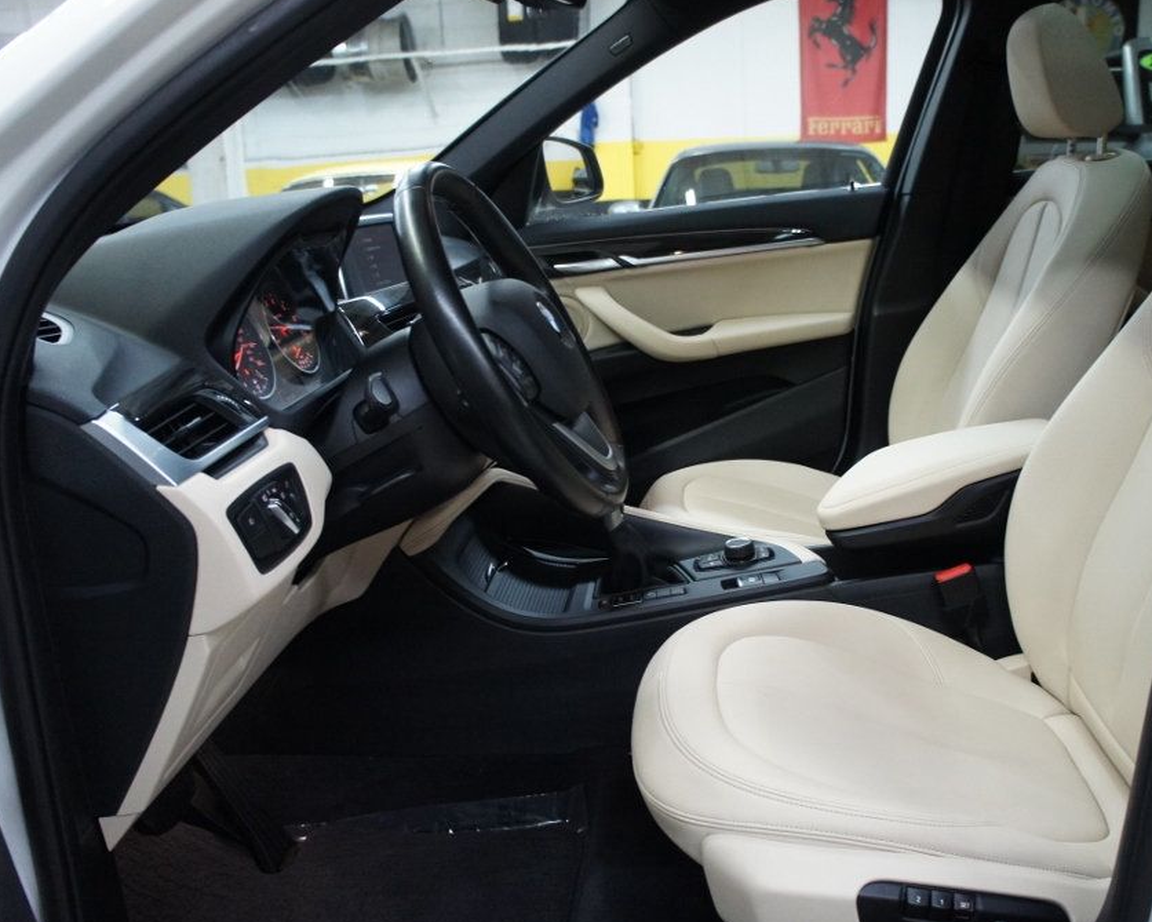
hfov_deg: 56.8
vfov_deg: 47.1
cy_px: 462
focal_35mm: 31
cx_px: 678
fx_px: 1057
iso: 1600
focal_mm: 18
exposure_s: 1/80
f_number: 3.5
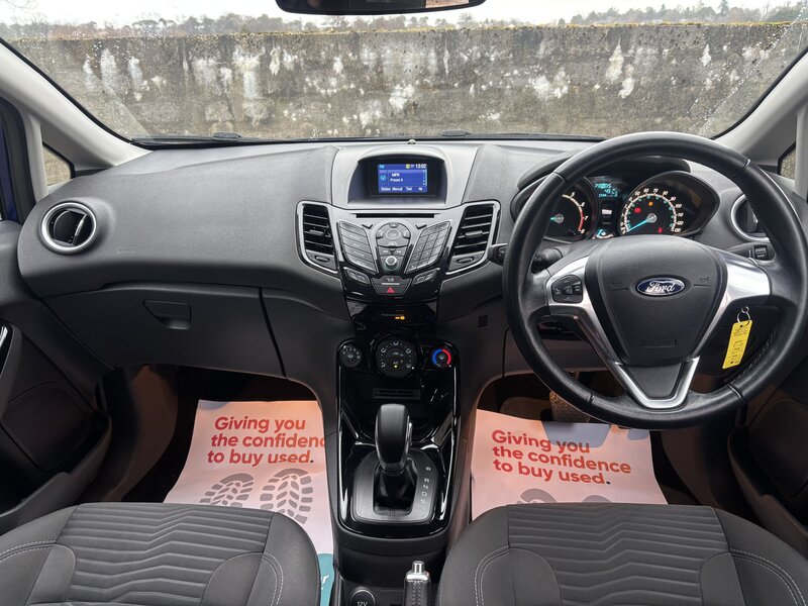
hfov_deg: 67.3
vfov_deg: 53.1
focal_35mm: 26
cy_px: 303
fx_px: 607
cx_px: 404
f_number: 1.6
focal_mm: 5.96
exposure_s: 1/60
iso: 160
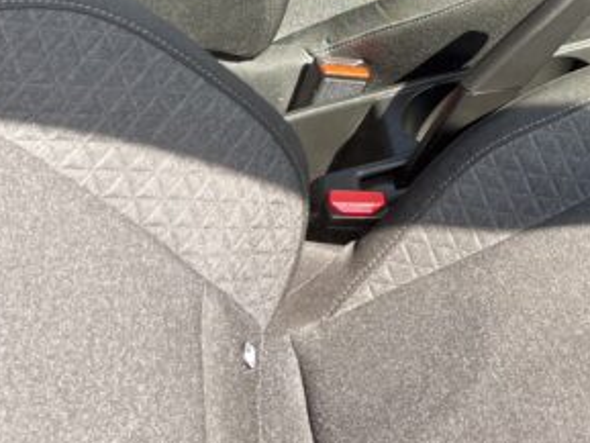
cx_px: 790
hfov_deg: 23.5
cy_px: -106
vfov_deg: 19.2
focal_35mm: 72
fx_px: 1228
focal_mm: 5.1
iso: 32
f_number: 1.6
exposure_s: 1/151
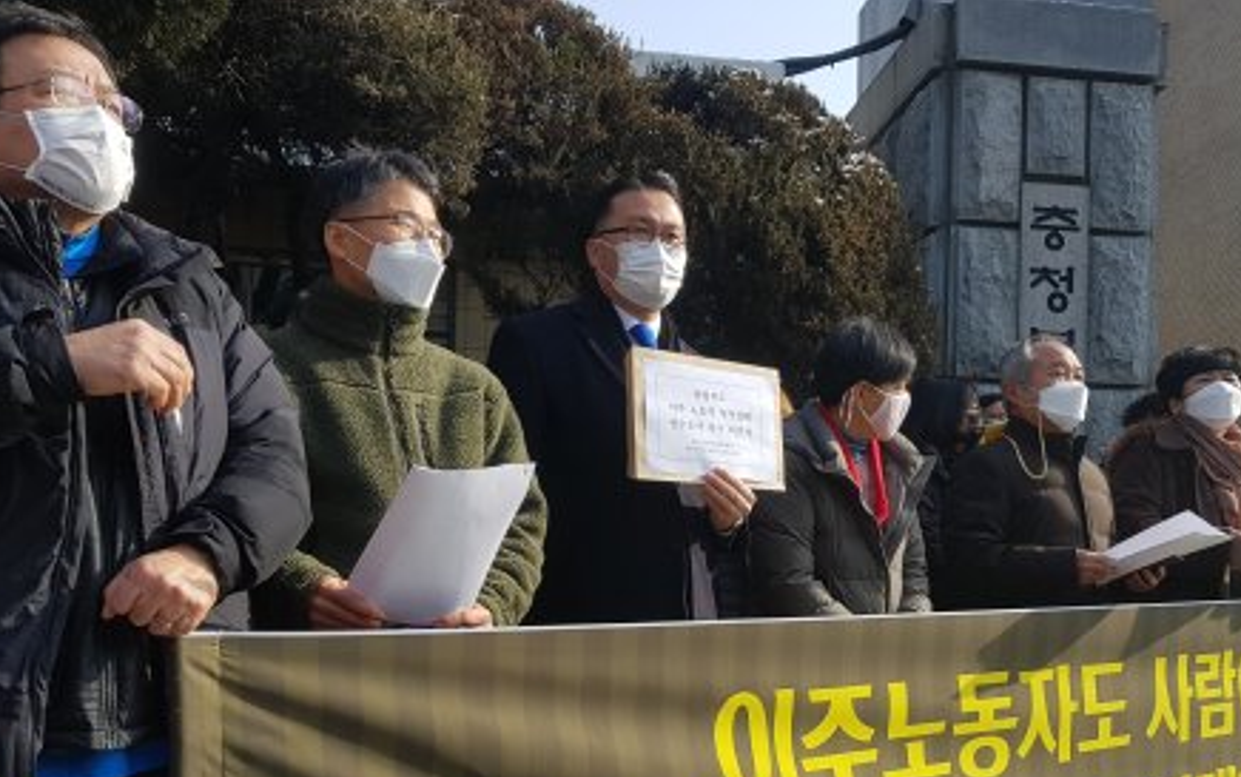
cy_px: 605
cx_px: 720
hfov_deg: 53.7
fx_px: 1218
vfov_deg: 34.5
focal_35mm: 36
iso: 40
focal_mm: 4.2
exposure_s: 1/1600
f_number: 1.7
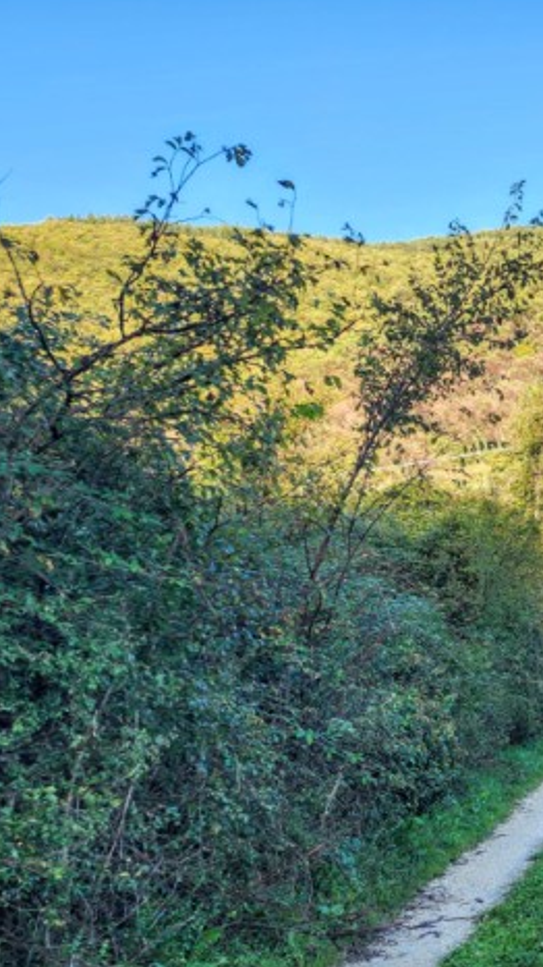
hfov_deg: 24.0
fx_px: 1101
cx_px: 725
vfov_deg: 47.1
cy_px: 571
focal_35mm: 43
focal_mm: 6.4
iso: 12
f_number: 1.8
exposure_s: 1/221
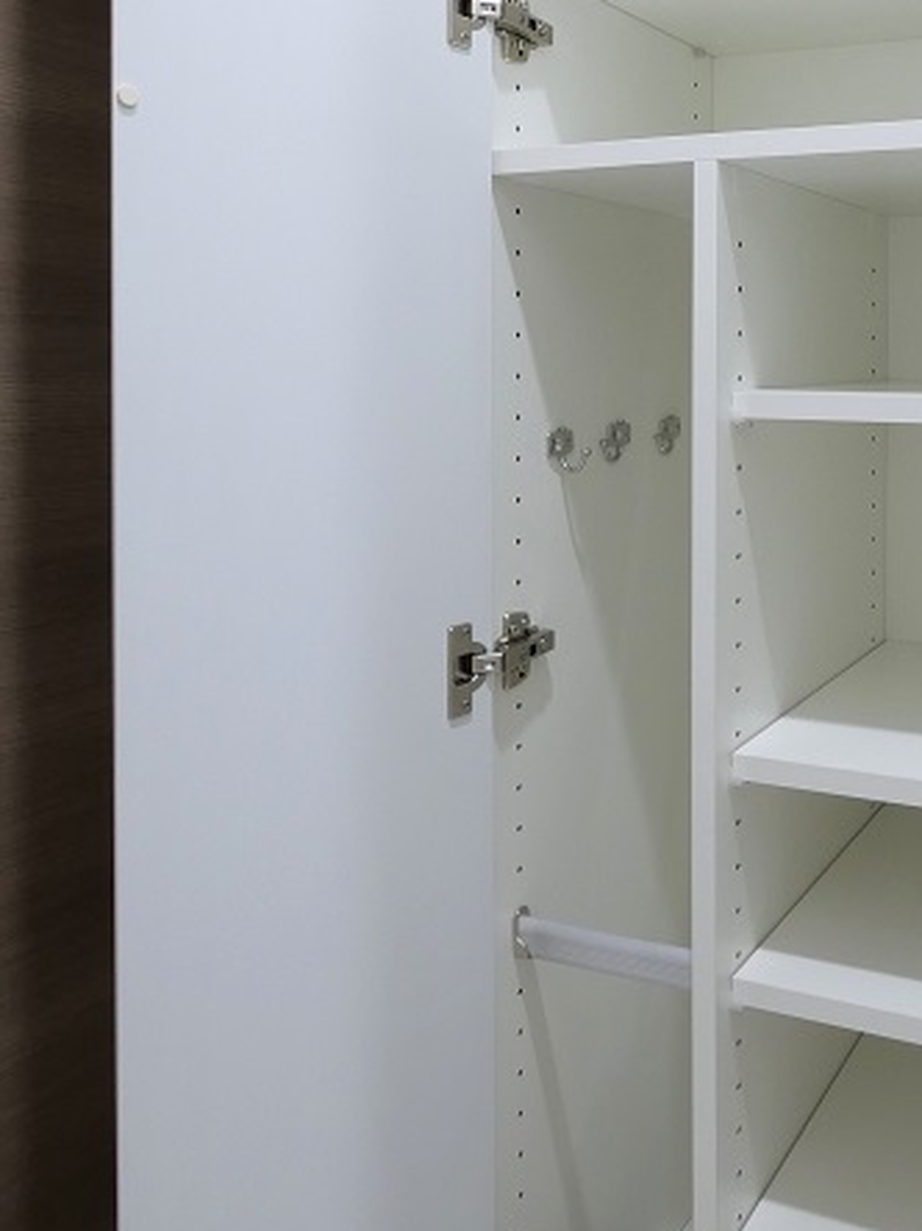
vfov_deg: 56.3
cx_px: 837
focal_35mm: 31
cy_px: 356
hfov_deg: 41.6
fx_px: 1101
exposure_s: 1/30
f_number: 4.5
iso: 640
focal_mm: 7
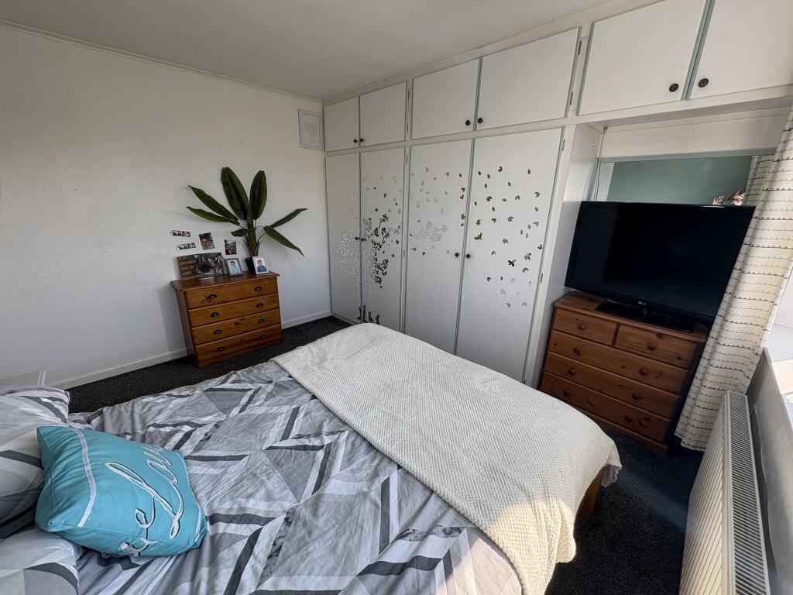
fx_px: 321
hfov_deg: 102.1
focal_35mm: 14
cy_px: 298
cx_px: 396
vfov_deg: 85.7
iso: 40
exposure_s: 1/115
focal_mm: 2.22
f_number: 2.2
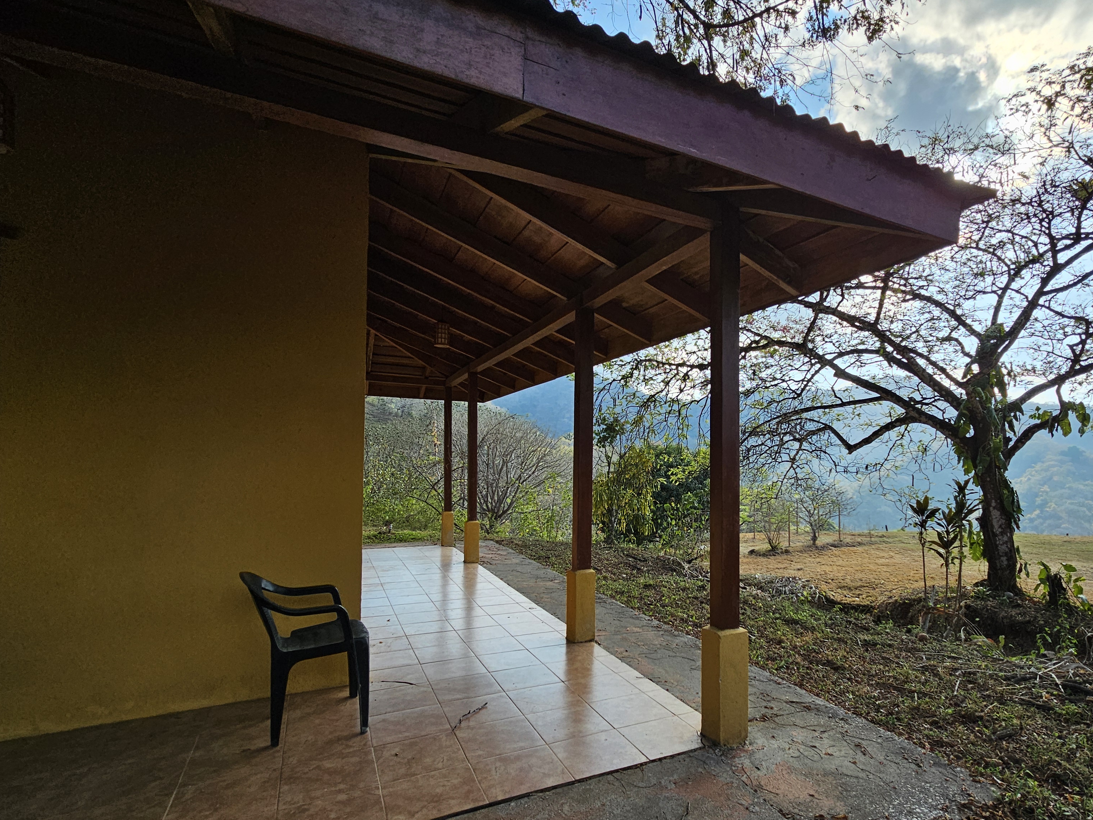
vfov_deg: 74.5
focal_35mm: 17
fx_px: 537
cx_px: 642
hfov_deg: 90.1
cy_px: 451
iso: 50
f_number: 2.2
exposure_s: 1/1000
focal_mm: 2.2
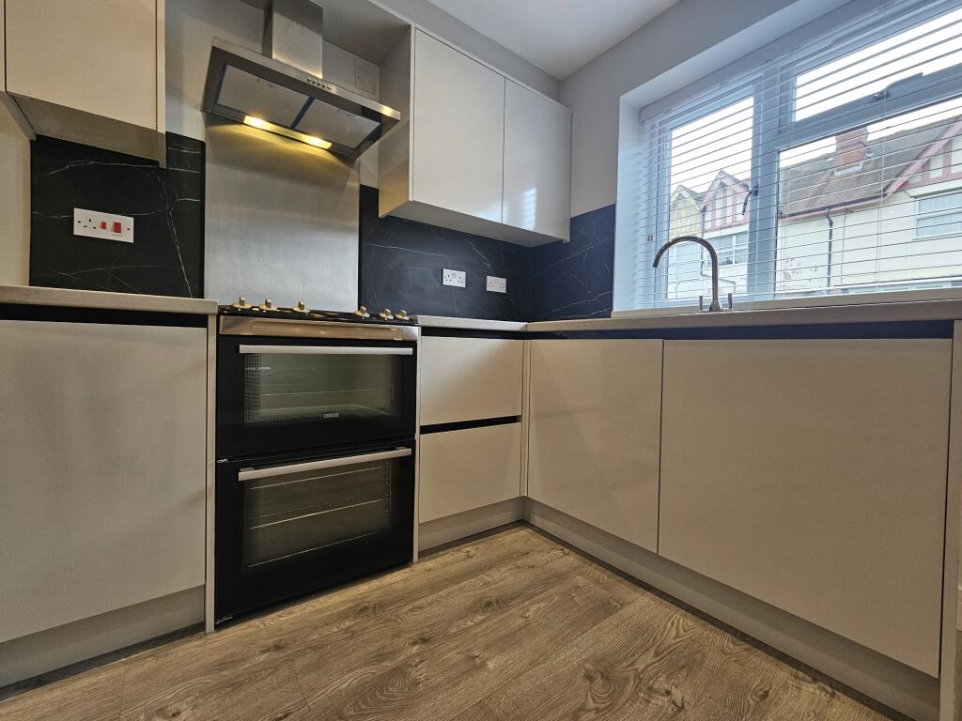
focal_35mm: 13
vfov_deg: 89.9
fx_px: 361
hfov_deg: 106.2
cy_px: 360
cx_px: 481
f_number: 2.2
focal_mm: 2.2
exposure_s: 1/50.3
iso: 80
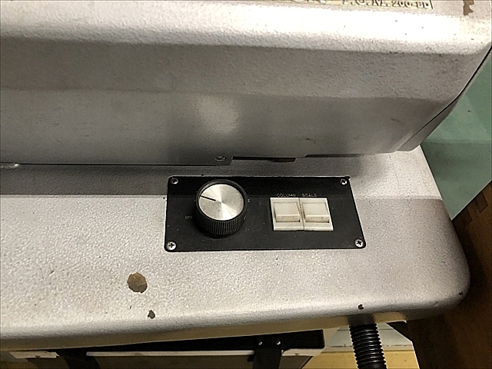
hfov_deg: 63.4
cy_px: 184
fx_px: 398
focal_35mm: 28
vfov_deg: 49.7
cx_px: 246
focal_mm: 3.99
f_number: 1.8
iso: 100
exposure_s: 1/14
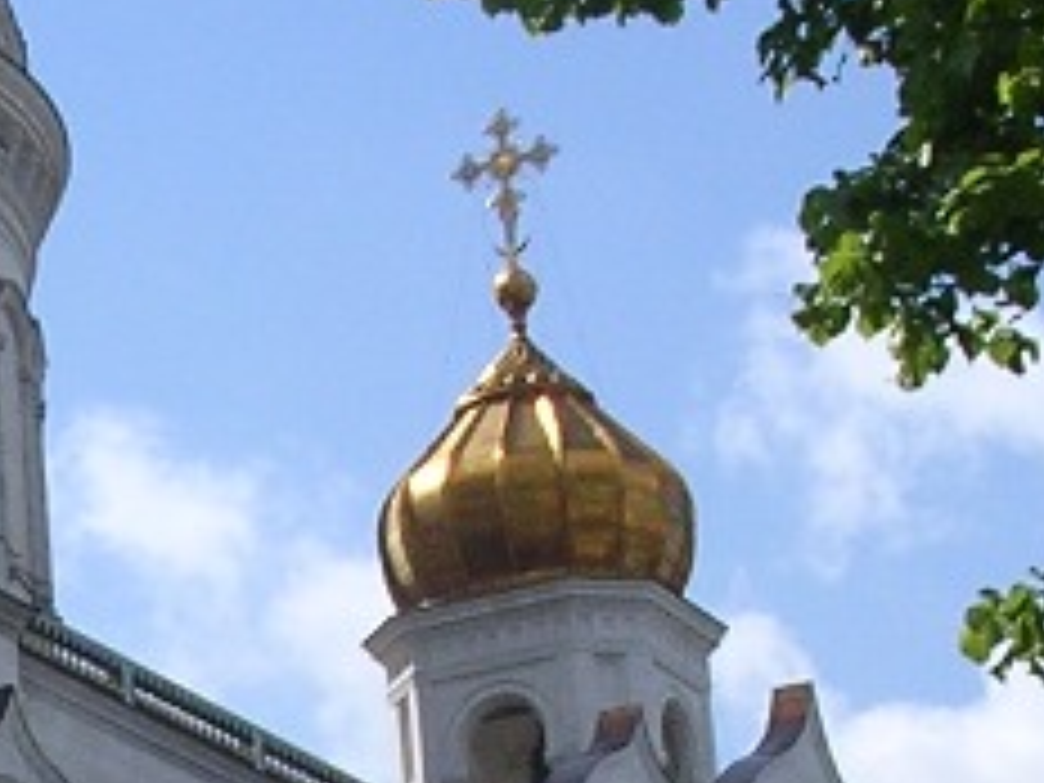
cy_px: 1035
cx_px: -238
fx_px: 5067
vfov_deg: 8.7
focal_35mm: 168
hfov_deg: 11.5
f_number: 5.6
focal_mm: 5.8
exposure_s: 1/364
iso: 100
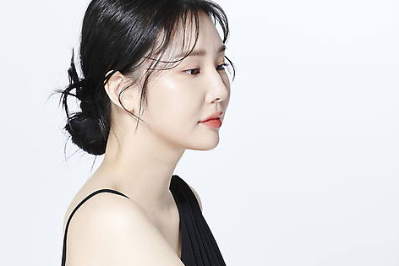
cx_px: 150
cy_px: 132
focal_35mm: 178
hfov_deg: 11.5
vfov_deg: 7.7
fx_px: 1973
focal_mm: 140
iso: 64
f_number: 10
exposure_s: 1/125
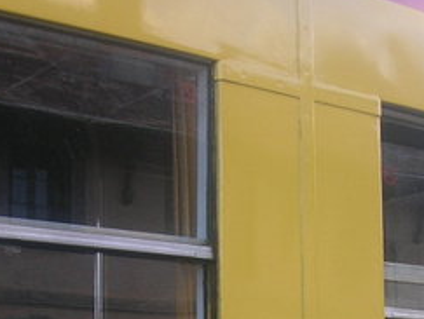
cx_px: 286
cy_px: 326
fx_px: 1129
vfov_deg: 15.8
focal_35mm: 92
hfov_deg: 21.2
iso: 50
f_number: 2.8
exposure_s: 1/70.4
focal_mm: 5.8
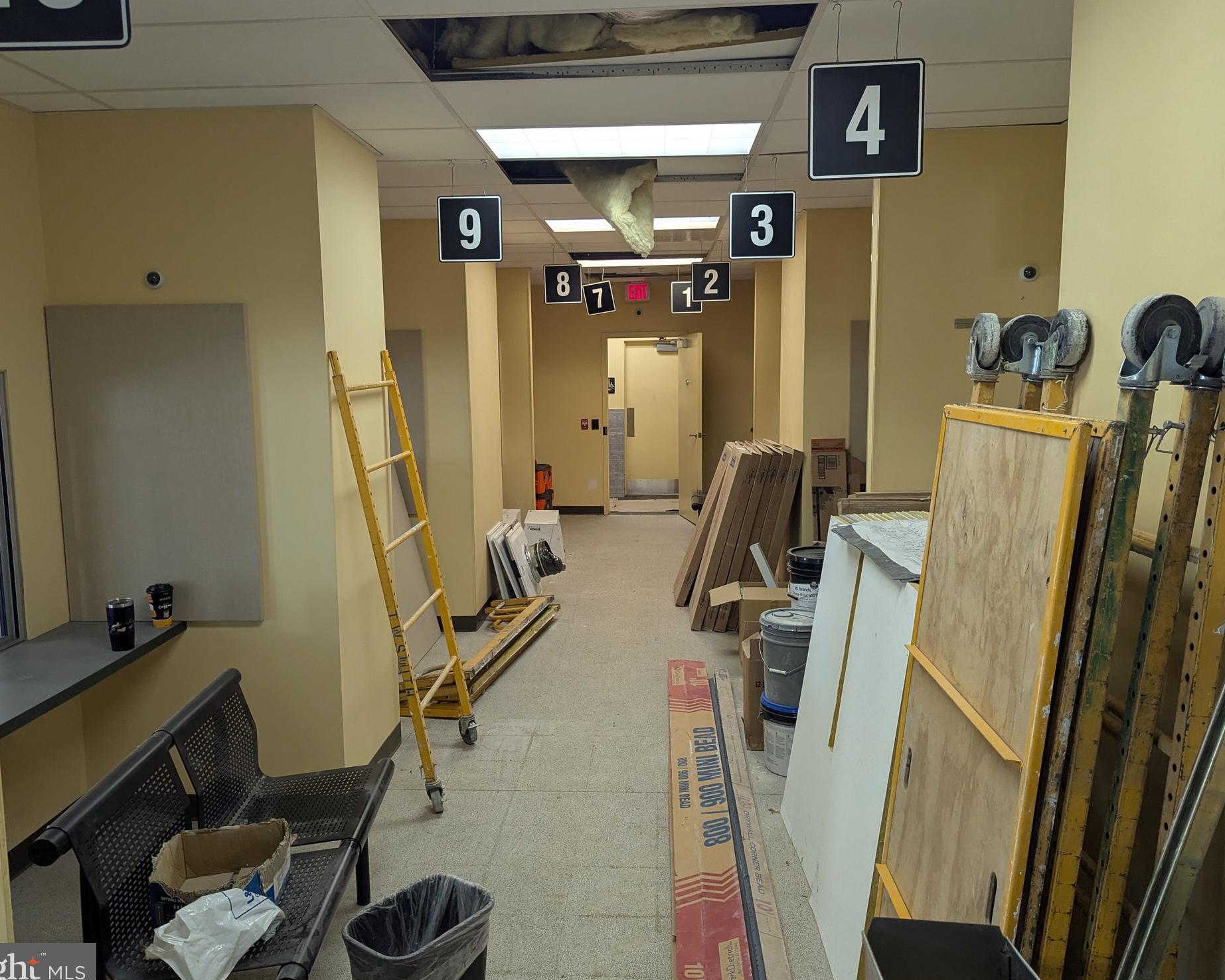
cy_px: 487
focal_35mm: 26
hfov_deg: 66.0
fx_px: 943
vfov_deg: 54.9
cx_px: 610
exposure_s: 1/253
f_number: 1.85
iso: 282
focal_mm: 6.81
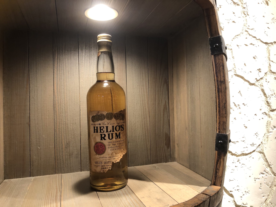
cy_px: 104
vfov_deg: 49.7
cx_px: 138
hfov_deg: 63.4
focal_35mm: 28
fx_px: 223
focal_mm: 3.99
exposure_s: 1/20
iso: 40
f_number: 1.8
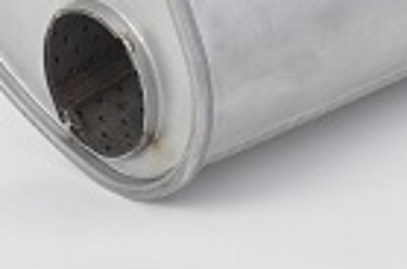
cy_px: -199
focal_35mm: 323
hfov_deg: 6.4
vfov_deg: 4.2
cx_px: 243
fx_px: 3643
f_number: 13
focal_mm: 50
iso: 200
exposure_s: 1/160
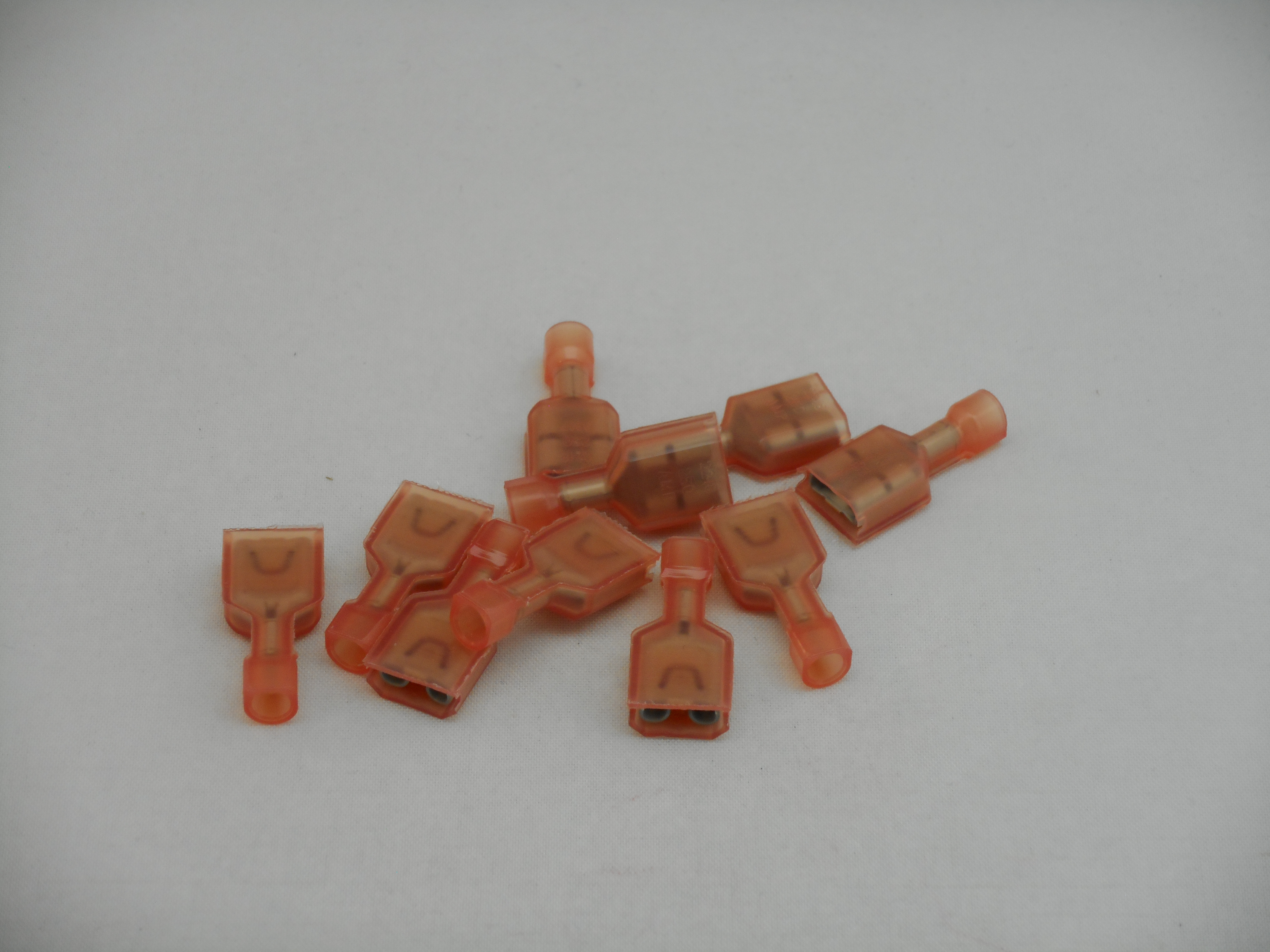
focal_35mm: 117
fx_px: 4293
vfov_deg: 12.7
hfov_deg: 16.8
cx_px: 635
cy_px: 476
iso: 140
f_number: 5.9
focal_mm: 20.9
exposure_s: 1/60
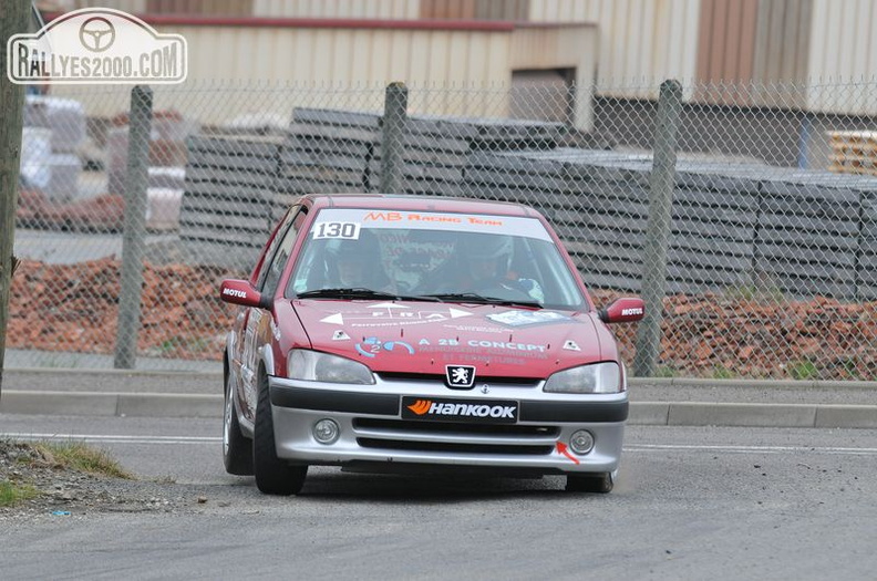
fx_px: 7660
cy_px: 290
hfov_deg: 6.6
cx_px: 438
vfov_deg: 4.3
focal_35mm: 315
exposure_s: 1/800
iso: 800
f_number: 6.3
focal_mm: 210
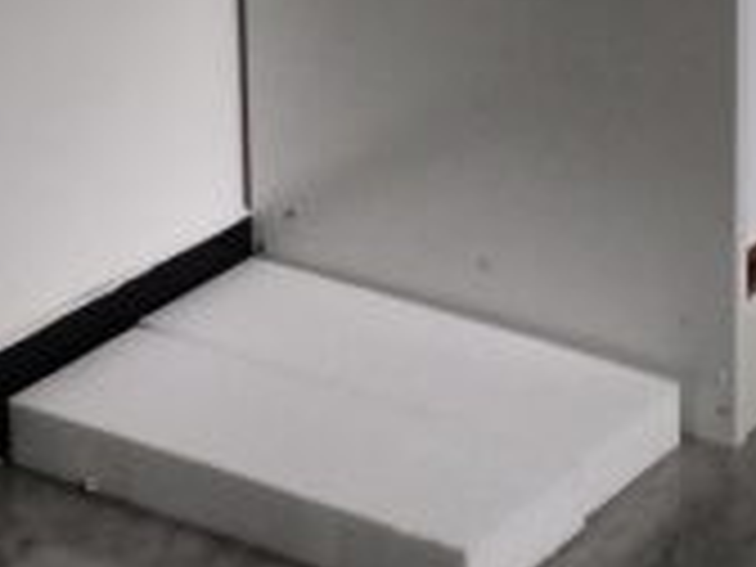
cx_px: 1508
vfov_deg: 11.1
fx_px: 2599
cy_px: -630
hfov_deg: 14.0
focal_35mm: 119
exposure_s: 1/50
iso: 886
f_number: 1.79
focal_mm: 4.71
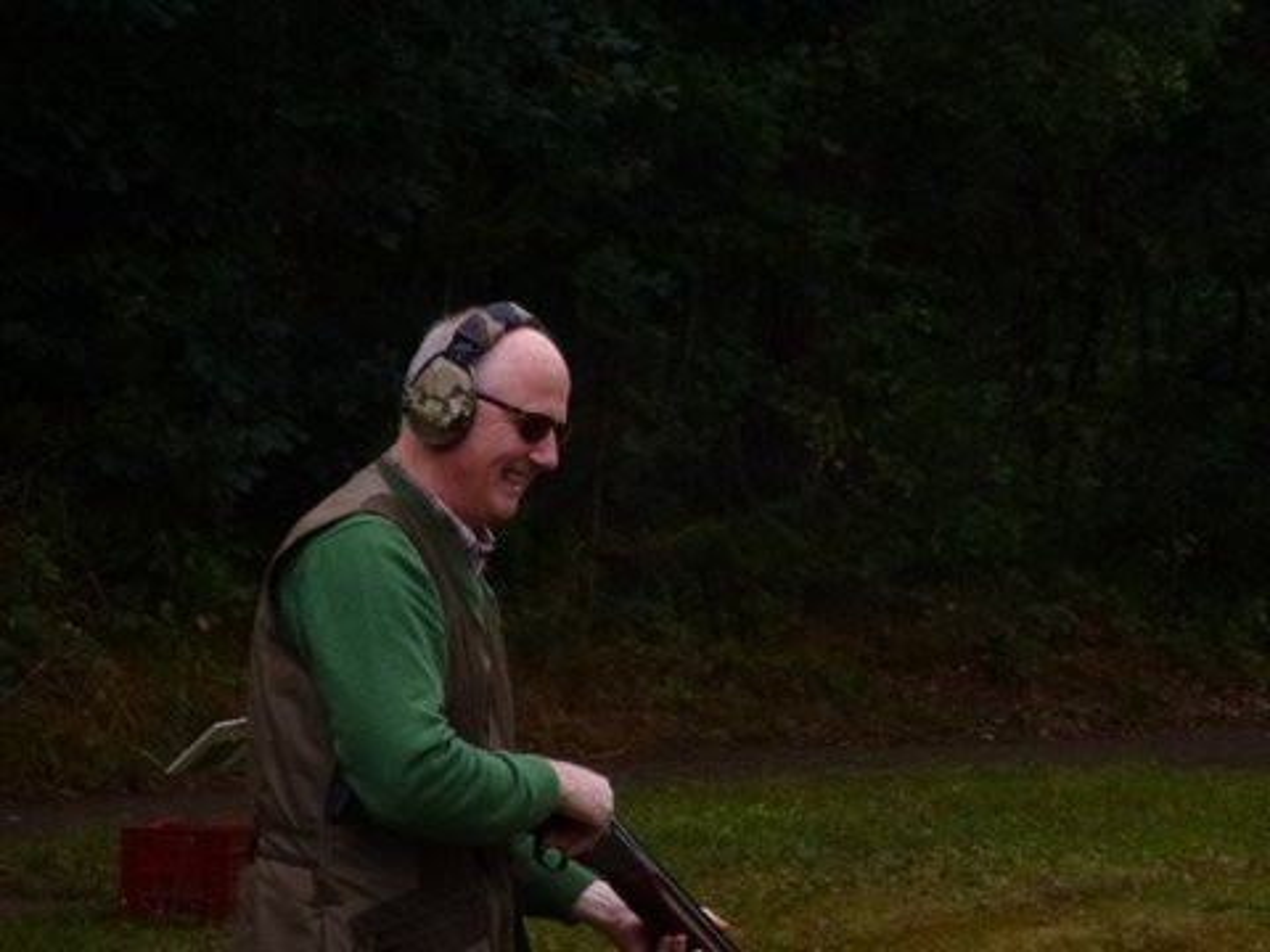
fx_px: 10456
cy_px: 476
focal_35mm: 285
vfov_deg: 5.2
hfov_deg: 7.0
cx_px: 635
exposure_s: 1/500
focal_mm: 51
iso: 500
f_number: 5.7
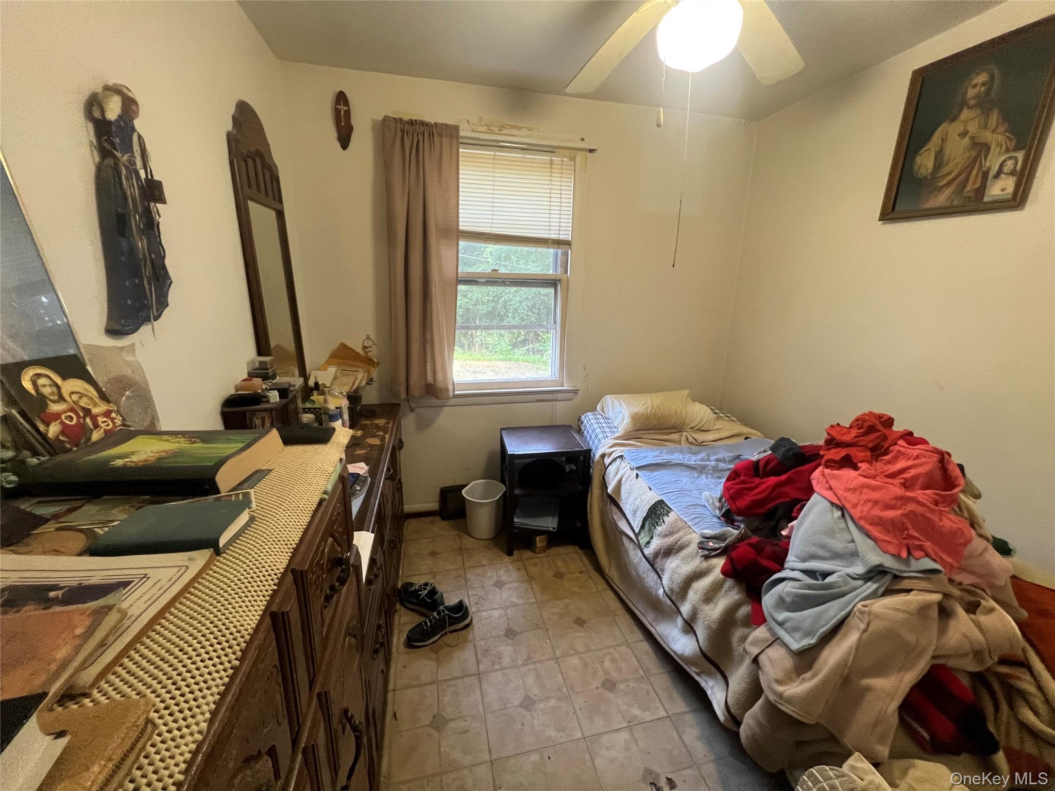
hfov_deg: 106.2
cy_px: 396
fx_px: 396
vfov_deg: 89.9
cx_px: 528
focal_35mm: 13
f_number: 1.8
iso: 400
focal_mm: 1.57
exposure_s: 1/60
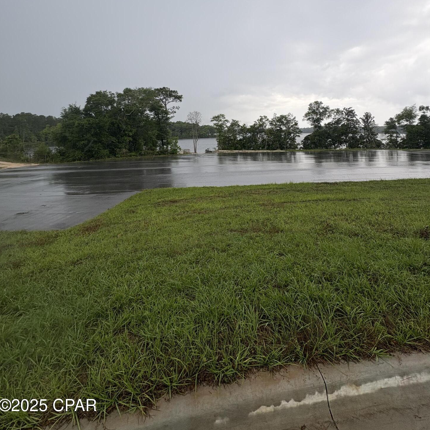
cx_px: 219
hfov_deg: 84.0
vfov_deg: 80.6
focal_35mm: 17
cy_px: 137
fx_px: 239
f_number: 2.2
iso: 40
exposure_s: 1/370
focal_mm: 2.22
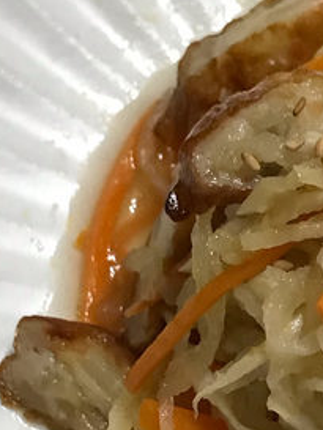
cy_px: 284
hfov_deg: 12.0
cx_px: 244
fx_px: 1529
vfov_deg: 16.0
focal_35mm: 123
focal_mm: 3.99
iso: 50
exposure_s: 1/15
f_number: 1.8
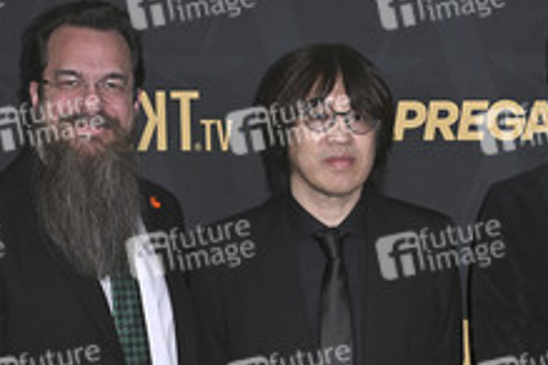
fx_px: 1096
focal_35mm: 72
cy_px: 312
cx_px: 474
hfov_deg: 27.3
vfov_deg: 18.7
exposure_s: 1/320
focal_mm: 35
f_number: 5.6
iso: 2000
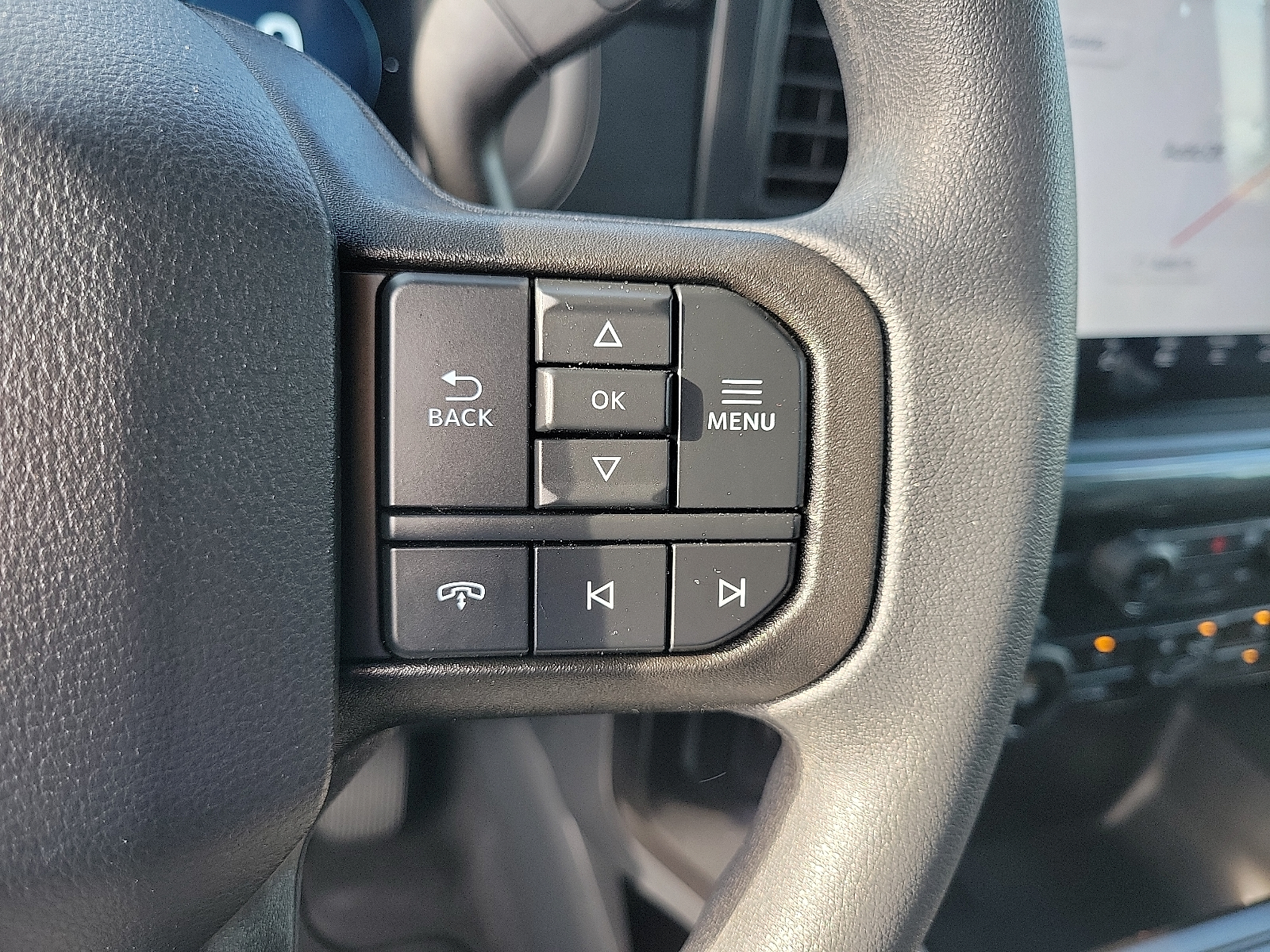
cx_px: 635
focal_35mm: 26
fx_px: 954
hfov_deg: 67.3
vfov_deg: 53.1
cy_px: 476
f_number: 1.8
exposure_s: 1/59.2
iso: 79
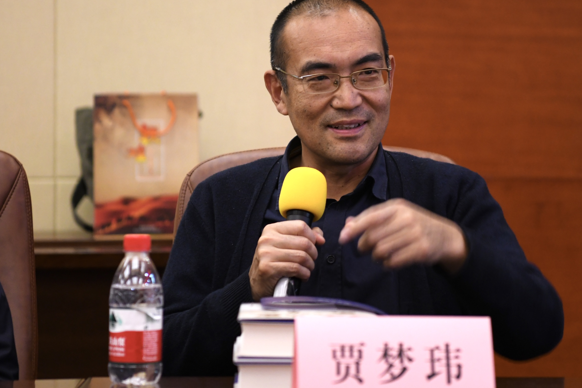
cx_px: 363
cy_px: 169
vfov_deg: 14.9
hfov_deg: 22.1
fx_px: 1487
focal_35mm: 92
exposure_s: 1/100
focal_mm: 70
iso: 1600
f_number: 2.8
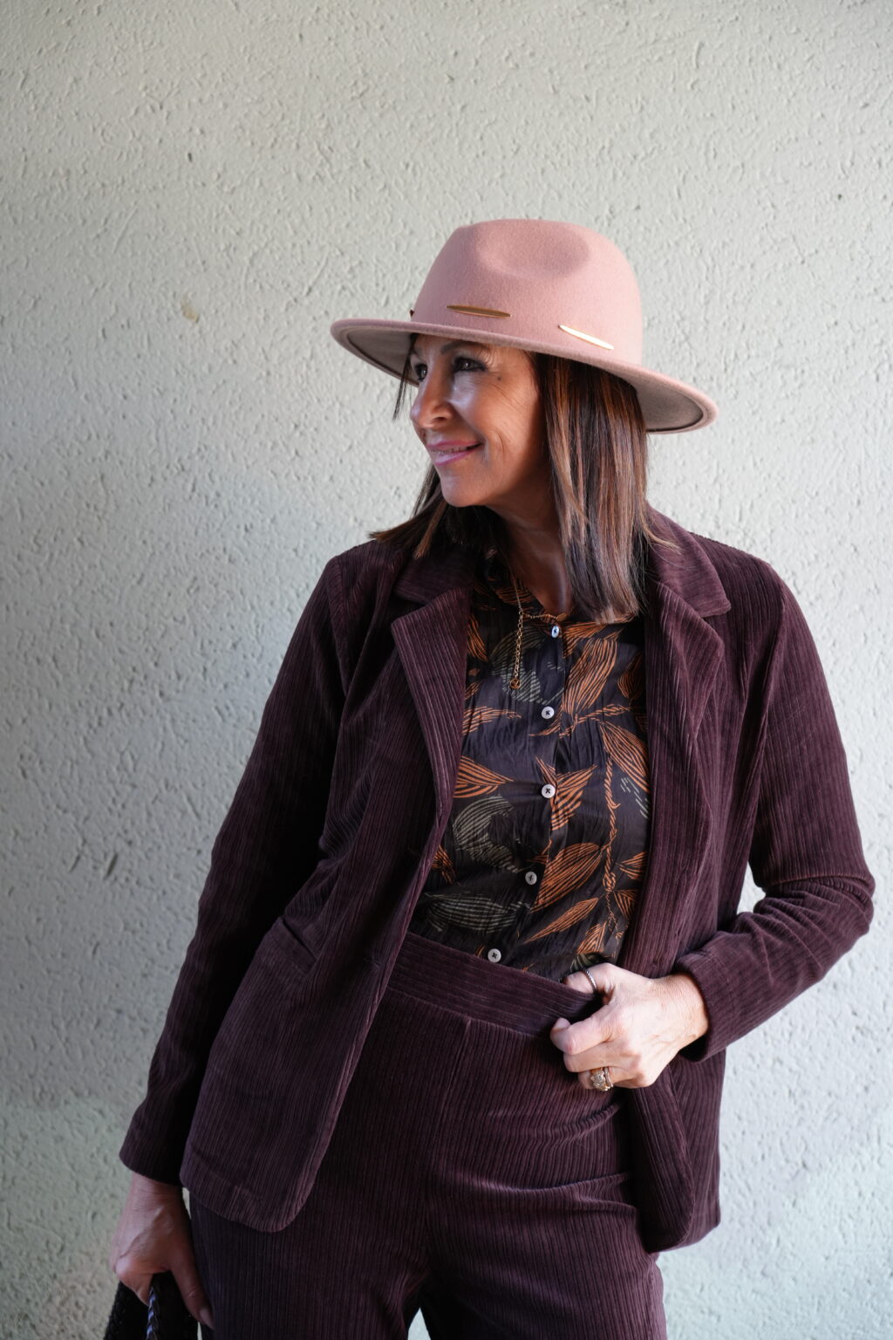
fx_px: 2567
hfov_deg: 19.7
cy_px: 670
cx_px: 446
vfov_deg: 29.2
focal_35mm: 69
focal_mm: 69
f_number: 4
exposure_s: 1/160
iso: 1000
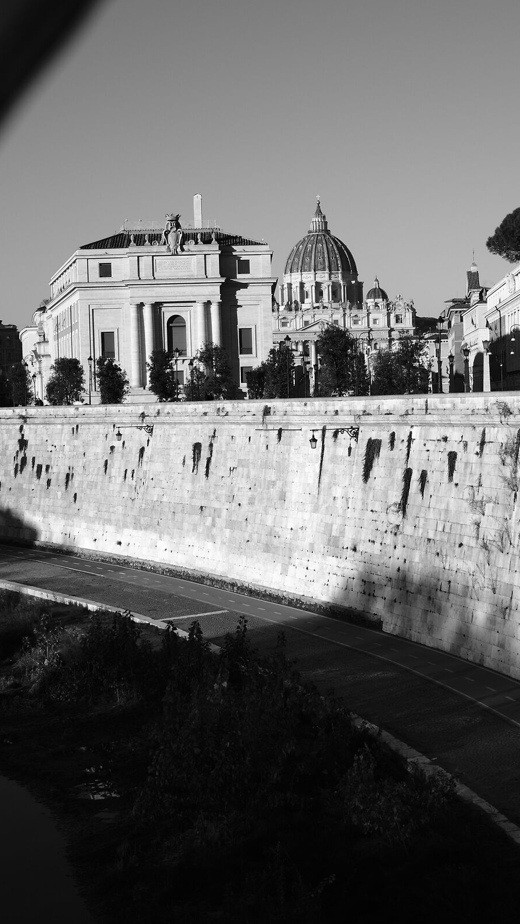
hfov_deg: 19.1
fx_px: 1544
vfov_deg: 33.3
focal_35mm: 63
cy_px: 462
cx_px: 331
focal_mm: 26.4
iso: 64
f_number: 4.4
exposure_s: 1/640
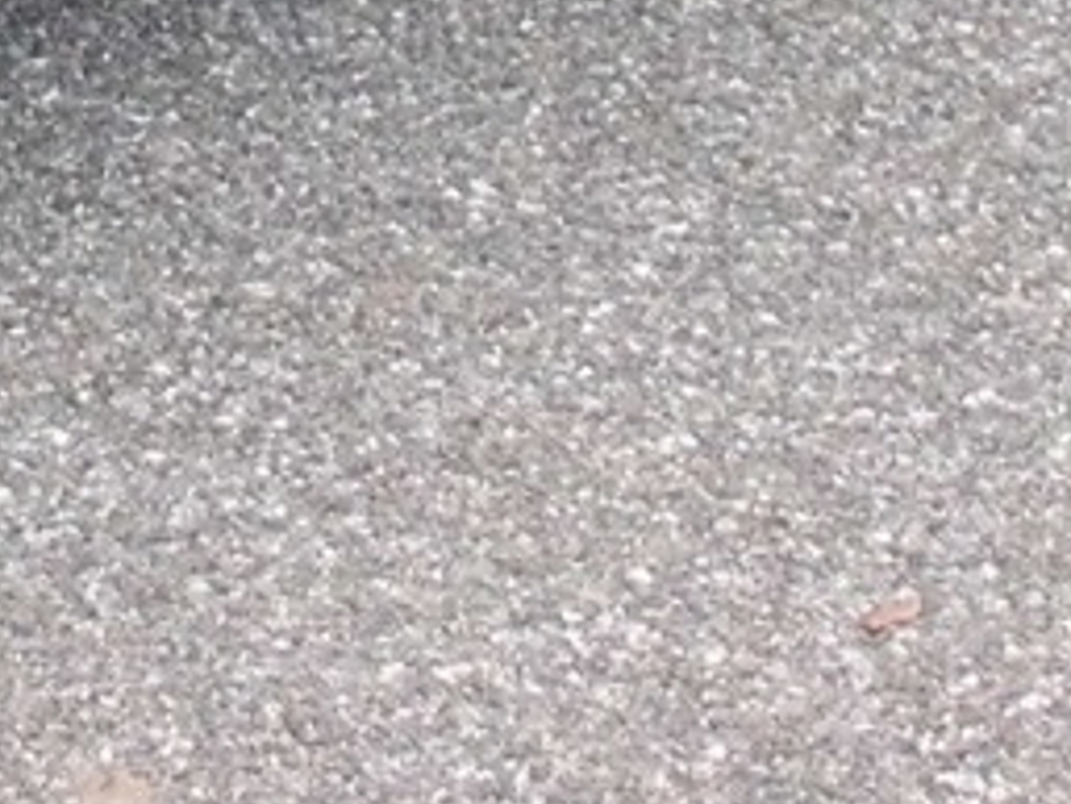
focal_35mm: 179
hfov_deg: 10.8
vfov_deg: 7.7
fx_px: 5541
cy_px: -1112
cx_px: -317
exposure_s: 1/320
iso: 100
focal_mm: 6.3
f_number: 2.9
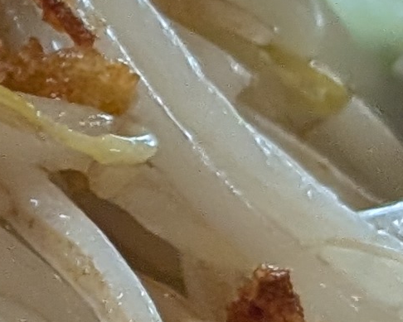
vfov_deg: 3.9
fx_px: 4796
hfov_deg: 4.6
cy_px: 201
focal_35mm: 402
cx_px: -788
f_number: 1.68
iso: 55
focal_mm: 6.9
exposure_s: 1/120
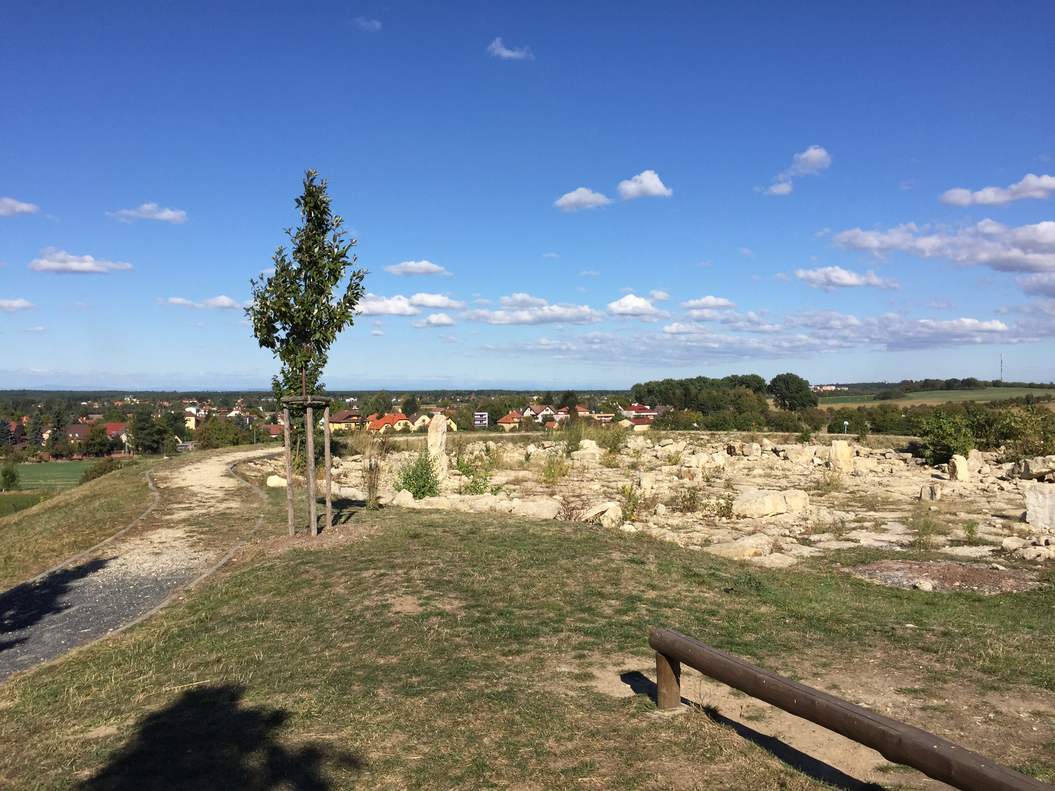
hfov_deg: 61.7
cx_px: 528
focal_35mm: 29
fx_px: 884
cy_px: 396
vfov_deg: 48.2
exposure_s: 1/2825
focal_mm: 4.15
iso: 32
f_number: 2.2
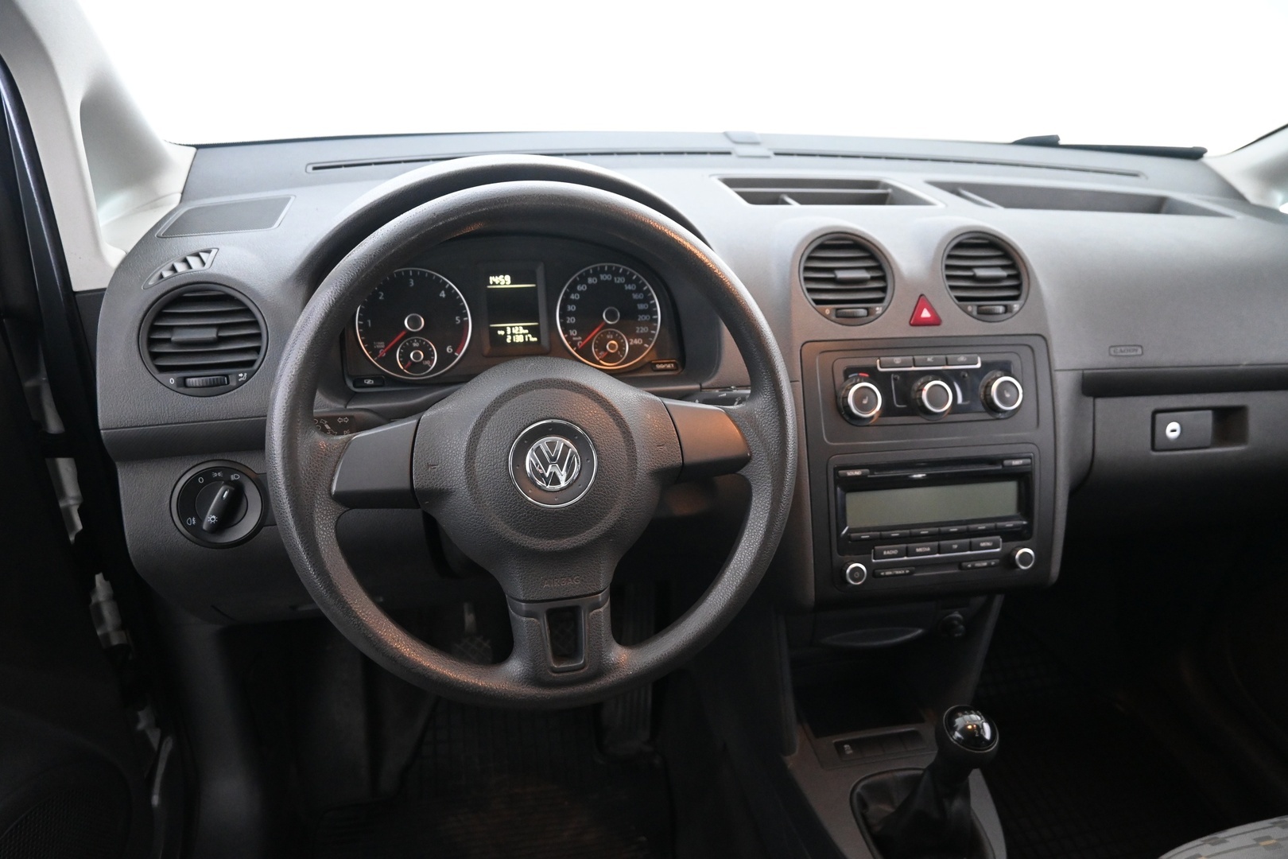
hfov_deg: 73.7
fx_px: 859
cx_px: 644
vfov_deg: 53.1
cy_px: 430
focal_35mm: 24
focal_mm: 16
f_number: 3.5
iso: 3200
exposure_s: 1/25
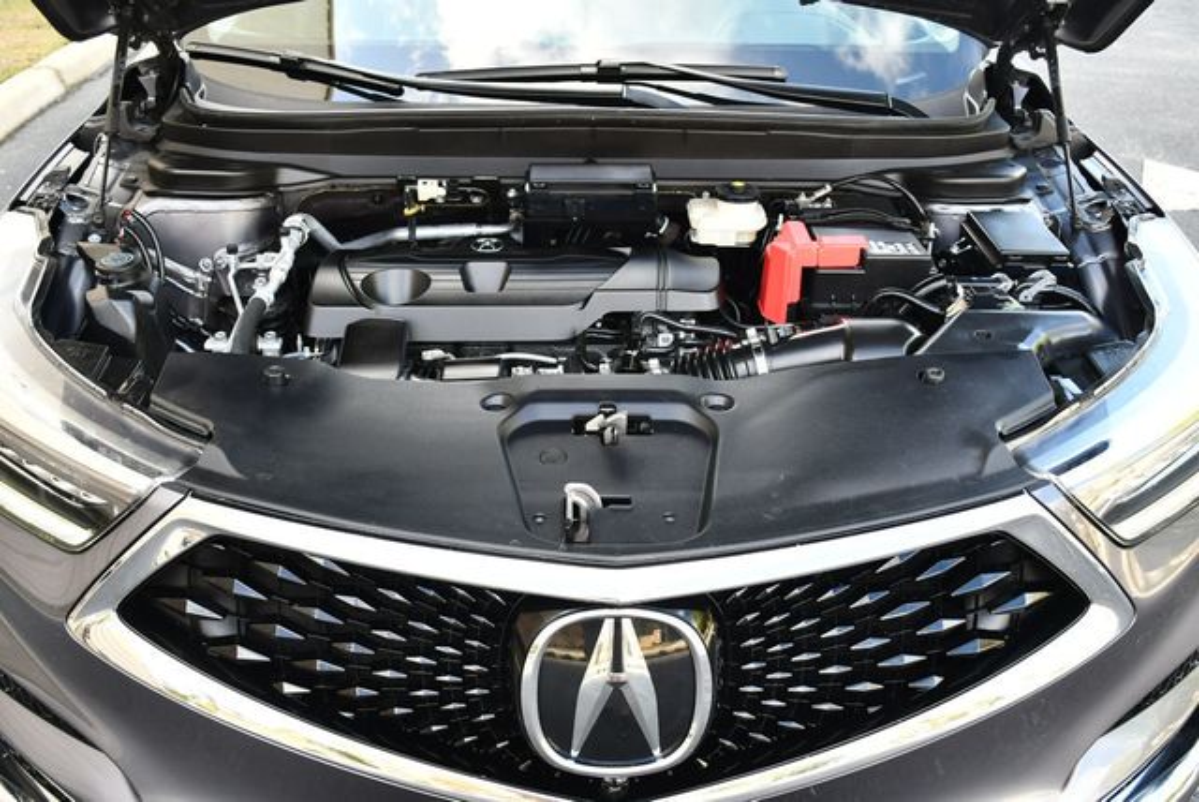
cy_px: 401
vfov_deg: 36.9
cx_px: 600
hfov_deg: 53.1
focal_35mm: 36
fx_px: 1200
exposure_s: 1/250
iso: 400
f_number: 3.5
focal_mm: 18
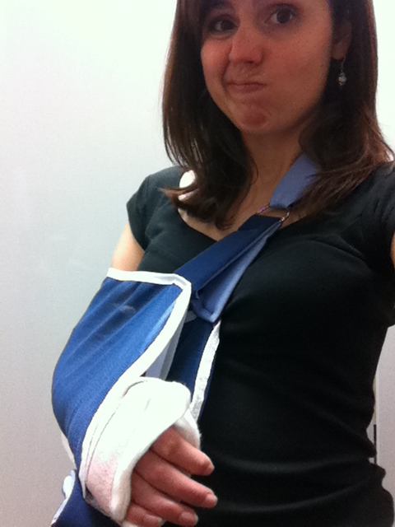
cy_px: 264
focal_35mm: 35
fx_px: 533
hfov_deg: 40.7
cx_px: 198
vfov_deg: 52.6
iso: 320
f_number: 2.4
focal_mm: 3.85
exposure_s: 1/30
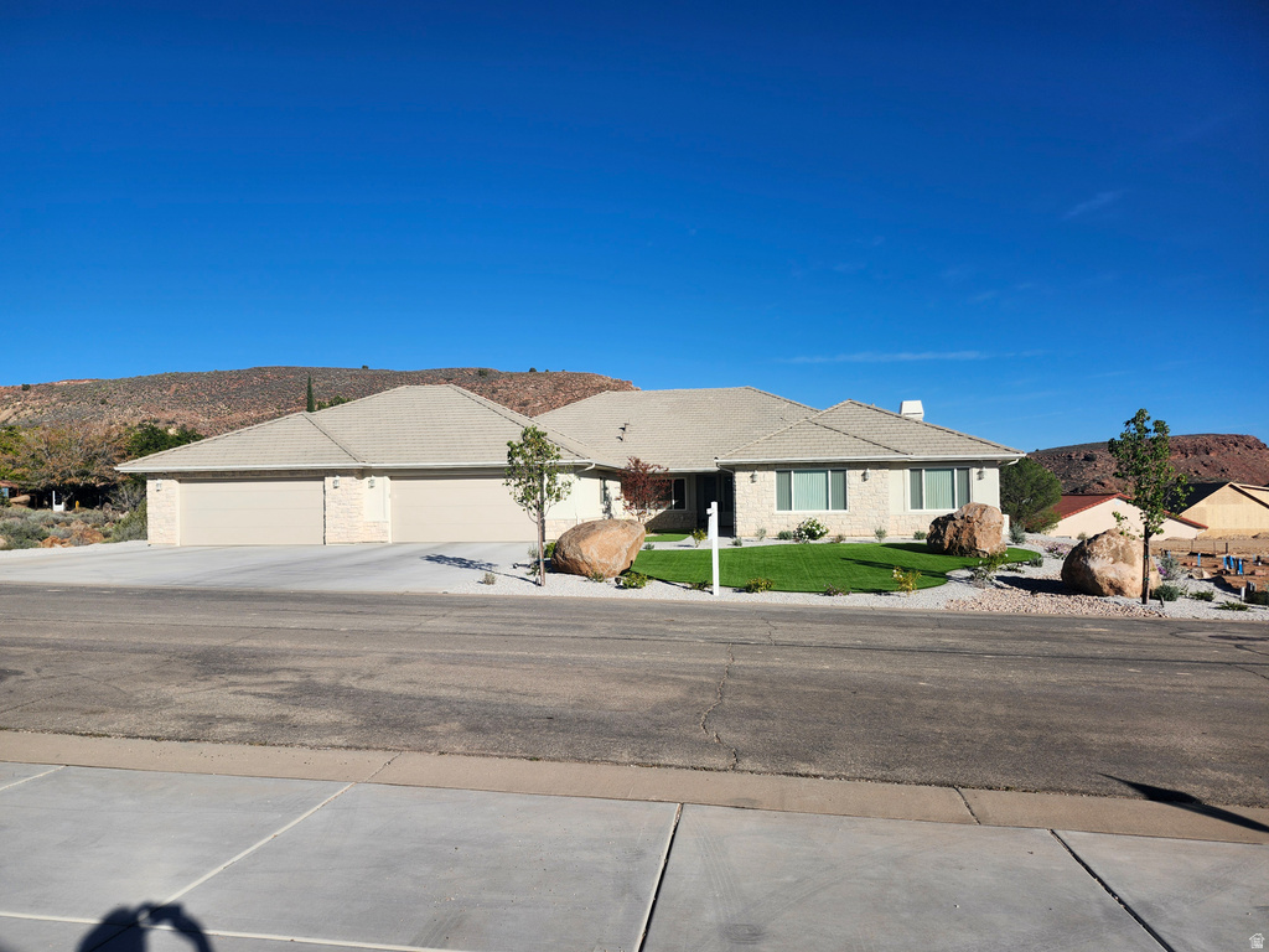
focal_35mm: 23
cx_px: 634
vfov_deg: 58.9
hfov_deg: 73.9
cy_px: 476
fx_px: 843
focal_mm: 5.54
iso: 25
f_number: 1.8
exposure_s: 1/2503
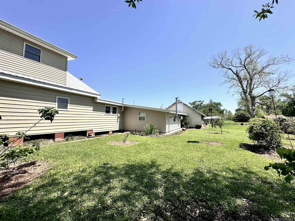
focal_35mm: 14
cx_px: 148
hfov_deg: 102.1
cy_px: 110
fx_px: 119
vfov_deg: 85.7
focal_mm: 2.22
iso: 50
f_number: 2.2
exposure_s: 1/2257
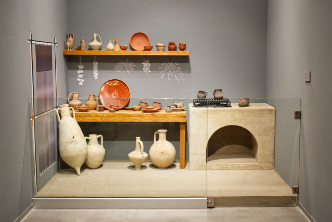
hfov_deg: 57.2
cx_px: 166
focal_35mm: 33
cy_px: 111
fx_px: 304
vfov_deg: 40.0
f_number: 4
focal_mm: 22
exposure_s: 1/60
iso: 400
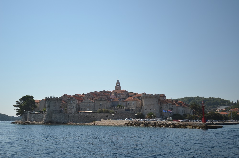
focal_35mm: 36
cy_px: 79
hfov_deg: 53.2
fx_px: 238
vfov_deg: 36.7
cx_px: 120
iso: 125
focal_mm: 24
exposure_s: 1/2000
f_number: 4
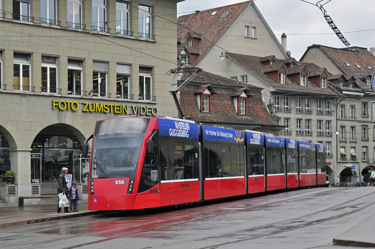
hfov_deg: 27.0
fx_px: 780
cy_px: 124
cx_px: 188
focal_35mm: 75
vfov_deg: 18.1
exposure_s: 1/800
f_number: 5
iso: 320
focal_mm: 50
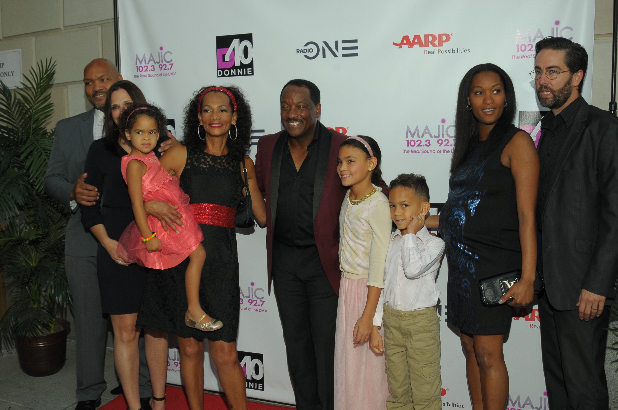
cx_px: 309
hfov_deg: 53.2
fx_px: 617
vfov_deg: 36.8
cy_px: 205
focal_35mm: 36
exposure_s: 1/80
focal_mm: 24
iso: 400
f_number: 8
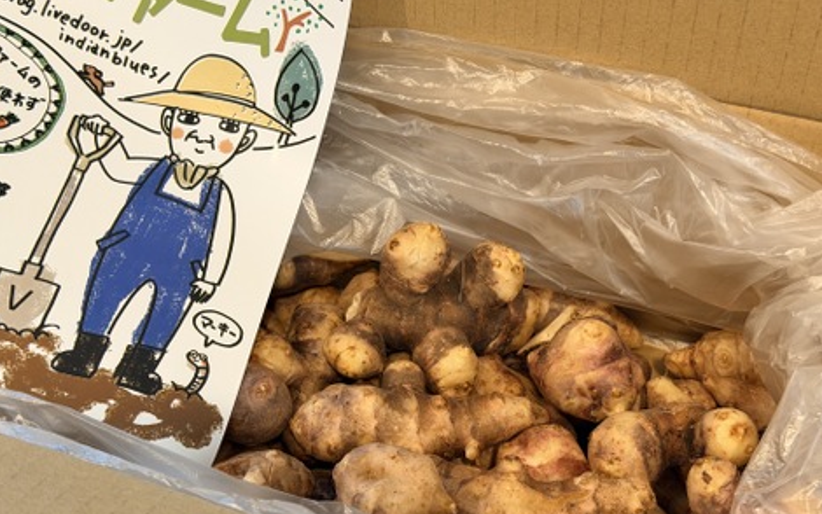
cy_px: 281
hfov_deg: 38.9
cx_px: 408
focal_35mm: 52
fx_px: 1165
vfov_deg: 24.9
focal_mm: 6.76
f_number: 1.78
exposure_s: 1/33
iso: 200
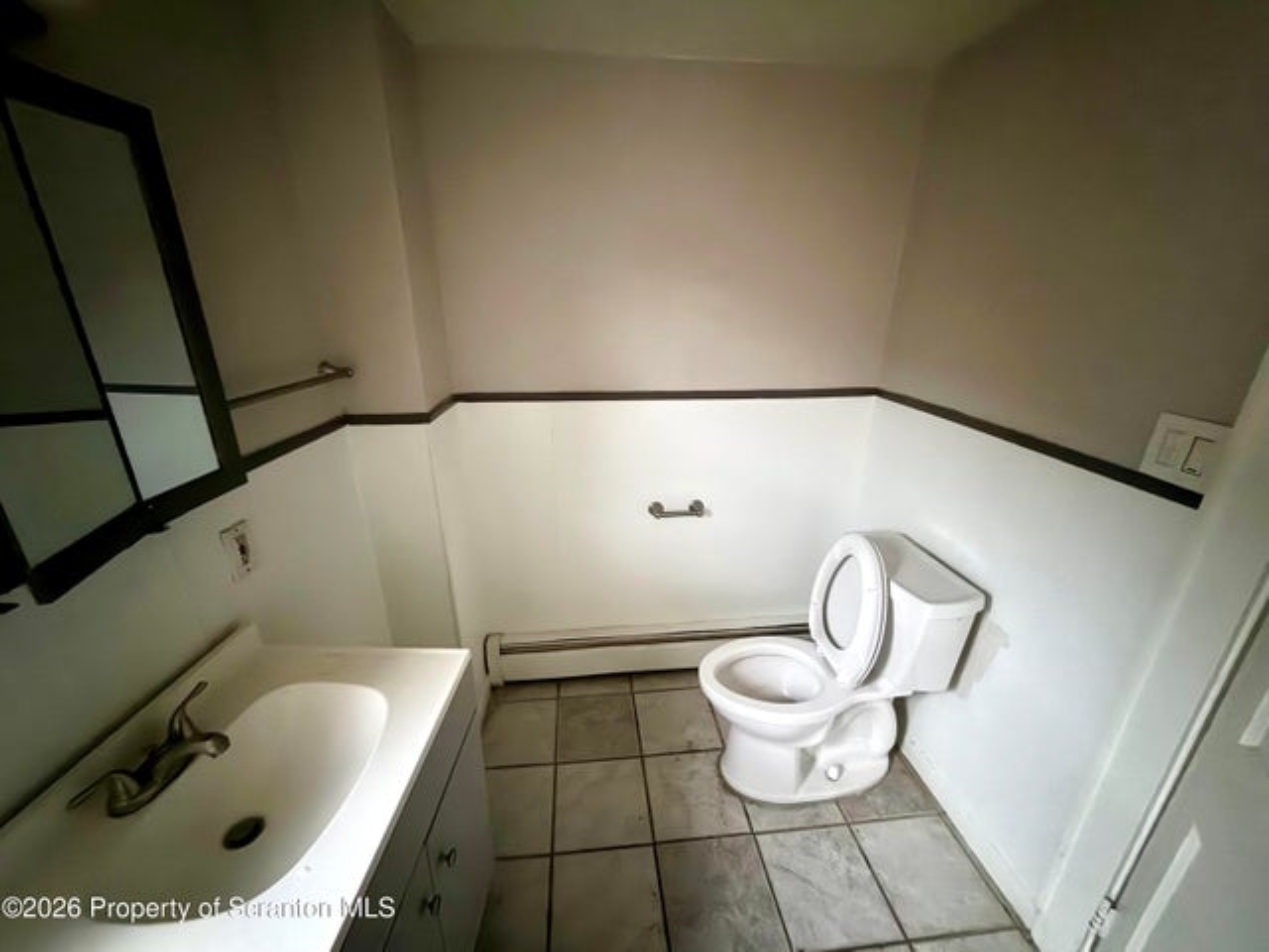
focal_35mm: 14
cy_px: 476
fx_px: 513
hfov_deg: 102.1
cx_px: 634
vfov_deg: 85.7
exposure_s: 1/8
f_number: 2.2
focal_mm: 2.22
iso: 1250
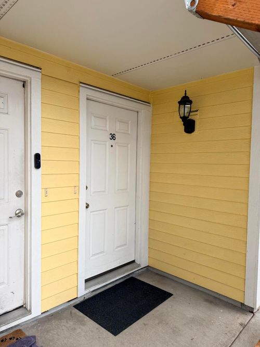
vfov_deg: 71.6
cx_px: 130
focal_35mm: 24
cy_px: 174
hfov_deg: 56.8
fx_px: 240
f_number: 1.78
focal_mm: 6.76
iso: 100
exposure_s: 1/121
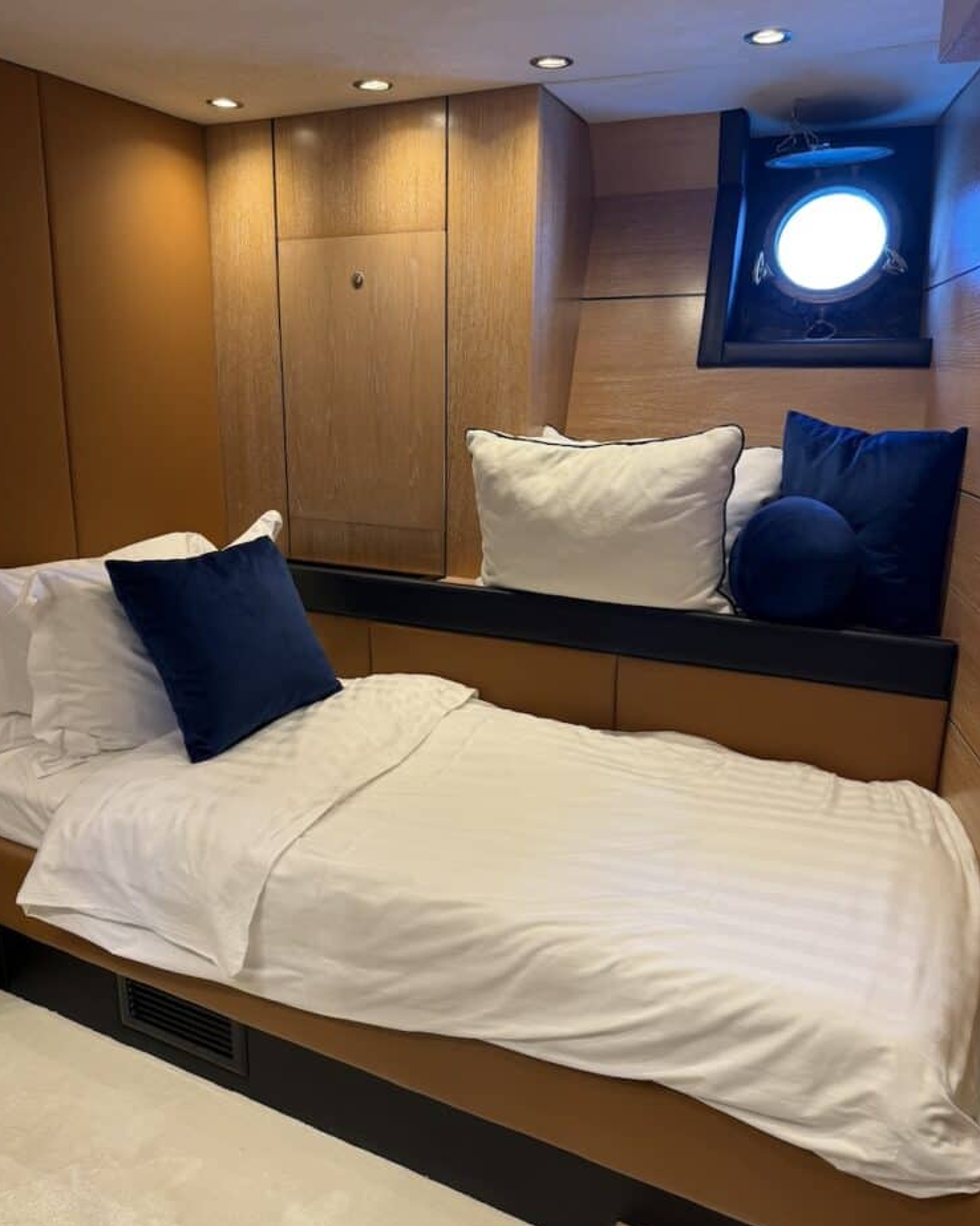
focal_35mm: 26
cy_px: 638
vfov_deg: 66.0
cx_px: 473
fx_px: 943
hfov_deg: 54.9
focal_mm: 6.76
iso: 100
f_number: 1.78
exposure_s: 1/78
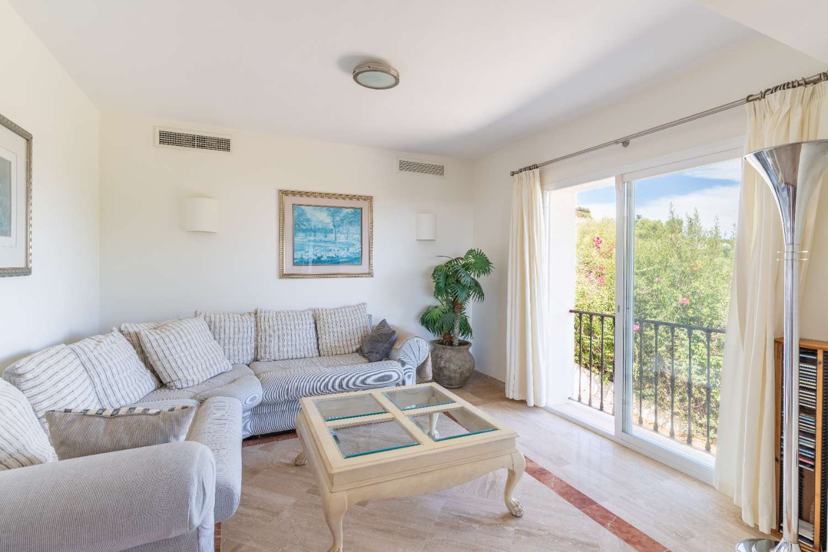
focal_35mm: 17
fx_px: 391
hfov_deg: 93.3
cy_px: 276
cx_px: 414
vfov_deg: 70.4
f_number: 6.3
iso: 100
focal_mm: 17
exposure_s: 1/30
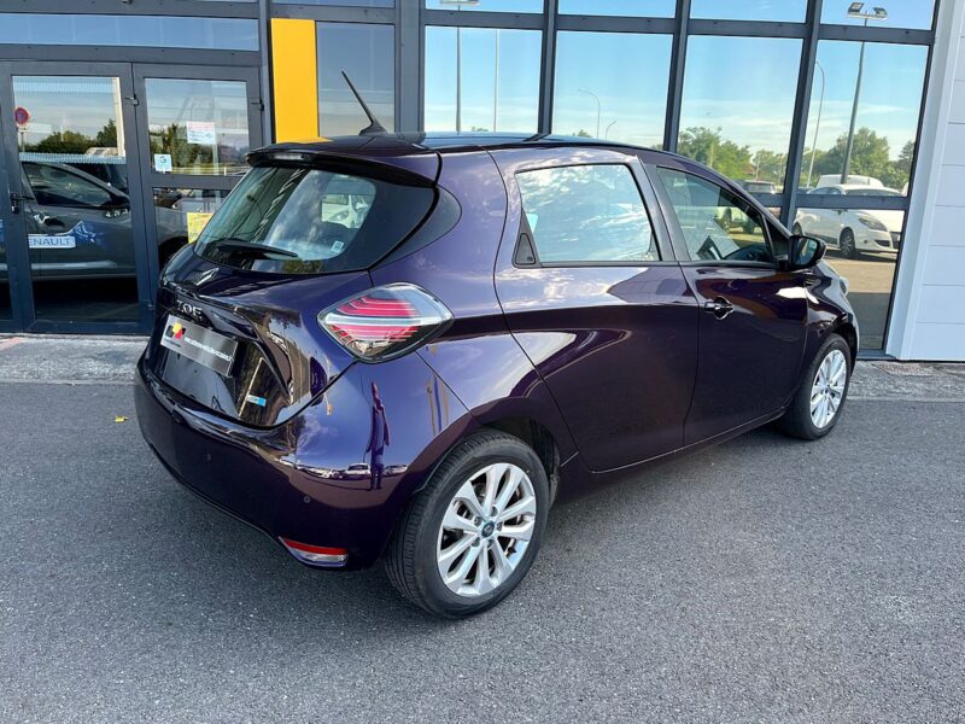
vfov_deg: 53.1
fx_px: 725
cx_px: 482
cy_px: 362
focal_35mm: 26
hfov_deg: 67.3
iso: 50
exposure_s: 1/445
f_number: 1.6
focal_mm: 5.1
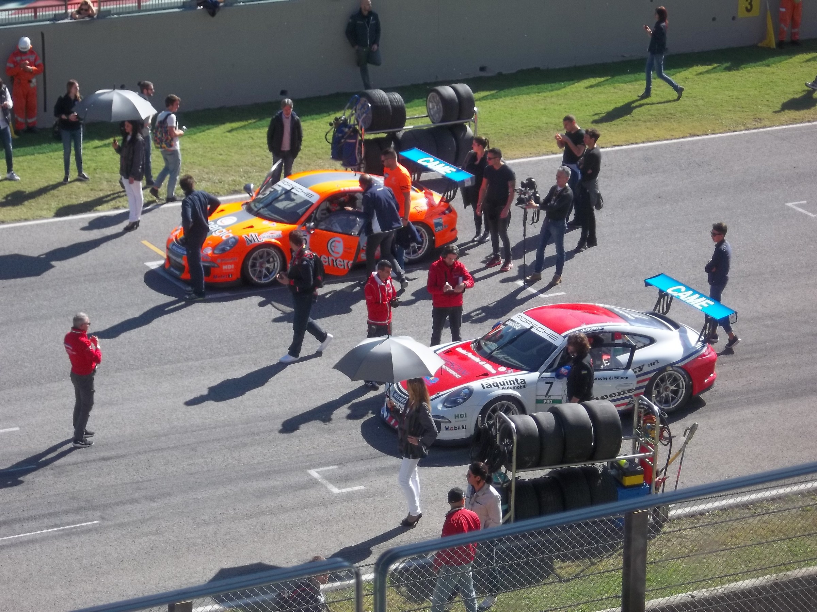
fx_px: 2997
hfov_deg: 15.5
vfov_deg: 11.7
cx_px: 408
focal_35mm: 127
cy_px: 306
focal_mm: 22.8
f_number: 5.68
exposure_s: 1/200
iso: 64
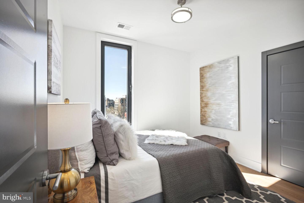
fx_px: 127
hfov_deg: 100.4
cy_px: 102
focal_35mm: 15
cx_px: 152
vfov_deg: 77.3
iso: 100
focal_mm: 15
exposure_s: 1/30
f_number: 9
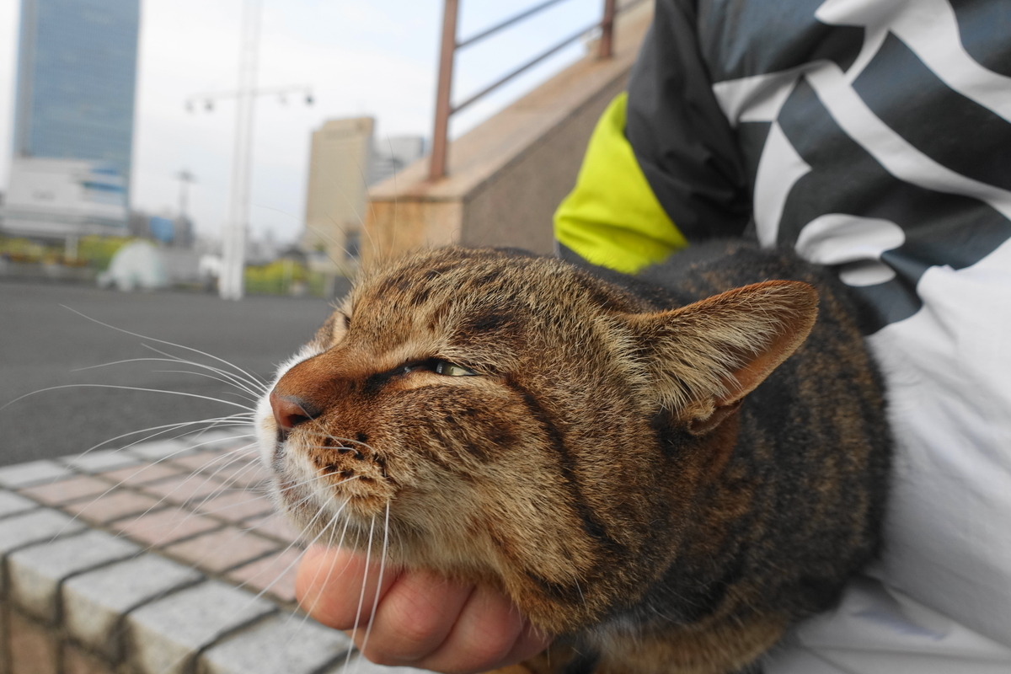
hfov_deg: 73.7
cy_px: 337
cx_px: 506
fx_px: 674
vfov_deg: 53.1
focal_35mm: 24
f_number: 4
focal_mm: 8.8
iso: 320
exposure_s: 1/200
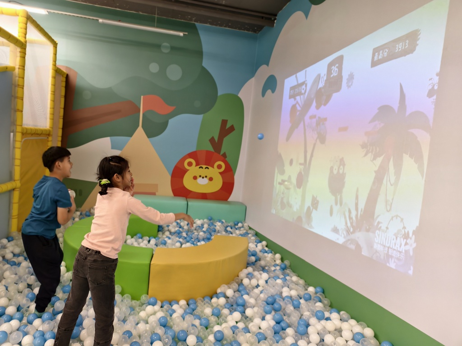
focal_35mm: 23
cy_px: 173
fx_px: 307
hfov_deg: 73.9
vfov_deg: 58.9
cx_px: 231
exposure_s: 1/120
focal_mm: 6.54
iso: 266
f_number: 2.8
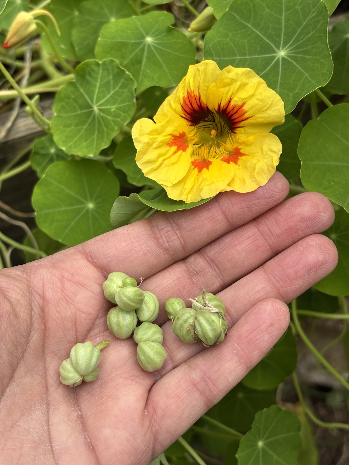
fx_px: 699
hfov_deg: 28.0
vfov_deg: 36.8
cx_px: 174
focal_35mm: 52
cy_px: 232
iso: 32
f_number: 1.6
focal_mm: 5.96
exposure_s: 1/716
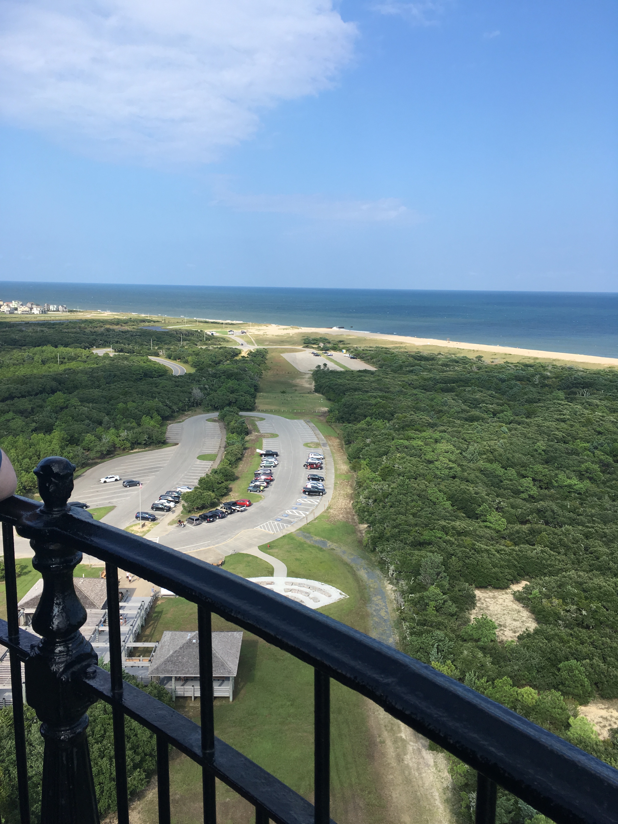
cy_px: 412
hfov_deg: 48.2
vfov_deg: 61.7
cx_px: 309
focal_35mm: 29
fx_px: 690
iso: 25
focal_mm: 4.15
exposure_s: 1/1026
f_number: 2.2
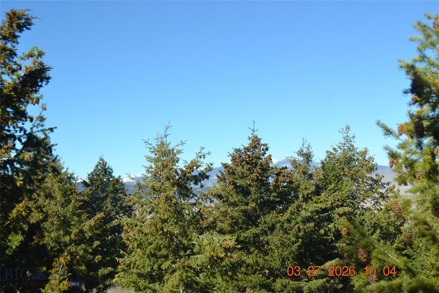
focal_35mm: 52
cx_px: 220
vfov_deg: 25.7
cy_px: 146
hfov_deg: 37.9
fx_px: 640
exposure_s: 1/200
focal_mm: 35
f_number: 7.1
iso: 100
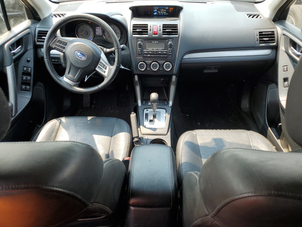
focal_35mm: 26
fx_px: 227
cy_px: 114
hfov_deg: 67.3
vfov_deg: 53.1
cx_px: 151
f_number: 1.5
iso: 50
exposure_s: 1/303
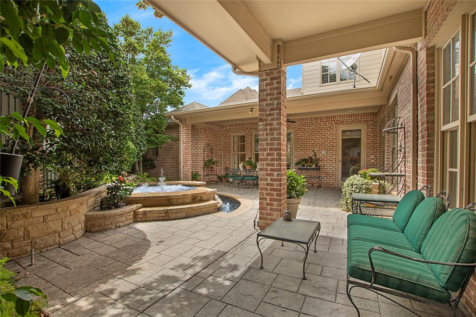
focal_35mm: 15
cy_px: 158
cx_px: 238
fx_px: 198
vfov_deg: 77.3
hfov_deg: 100.4
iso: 100
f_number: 8
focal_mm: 10
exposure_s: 1/250
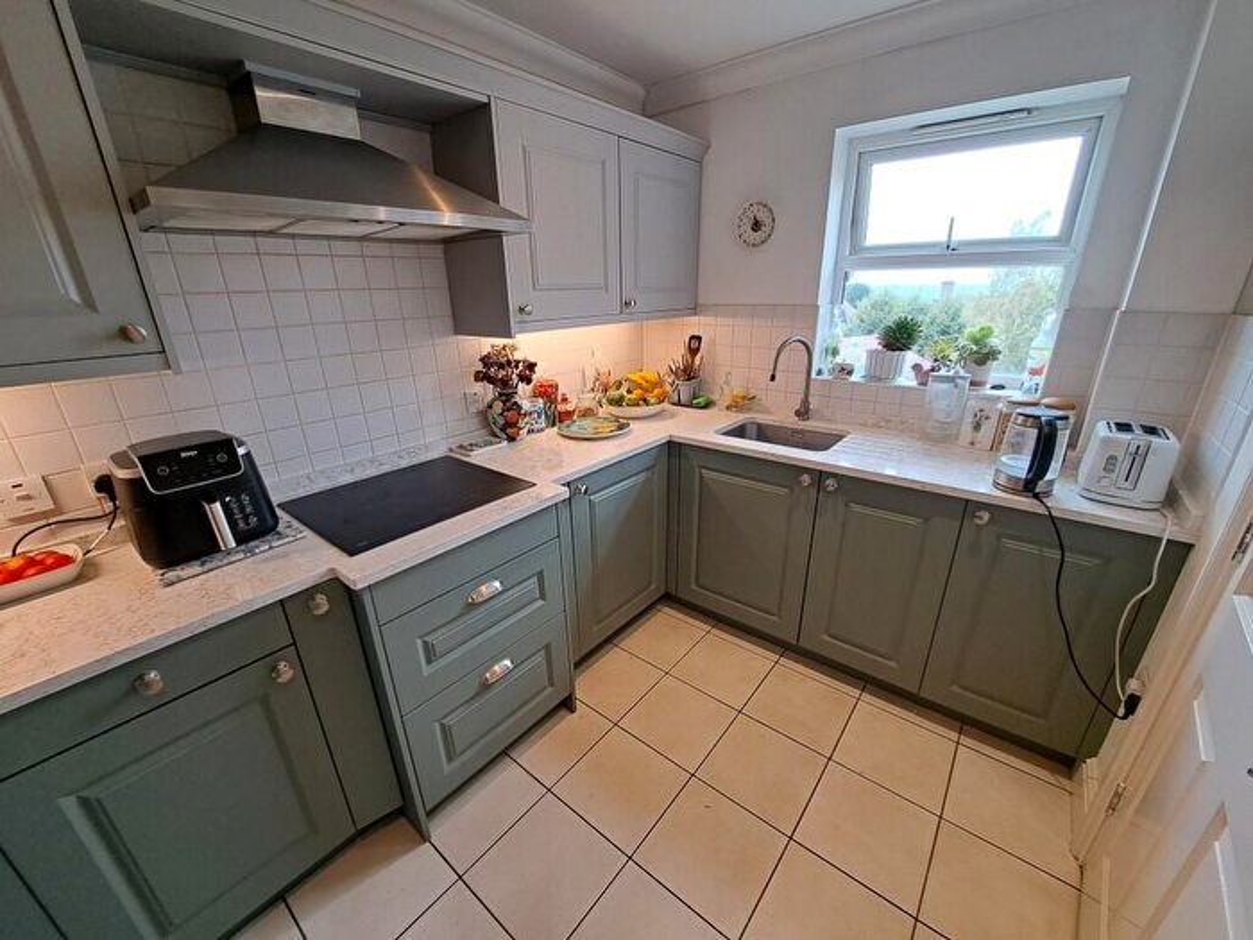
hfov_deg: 106.2
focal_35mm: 13
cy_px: 470
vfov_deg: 89.9
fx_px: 471
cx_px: 626
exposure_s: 1/50
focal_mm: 1.74
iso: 50
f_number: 2.2
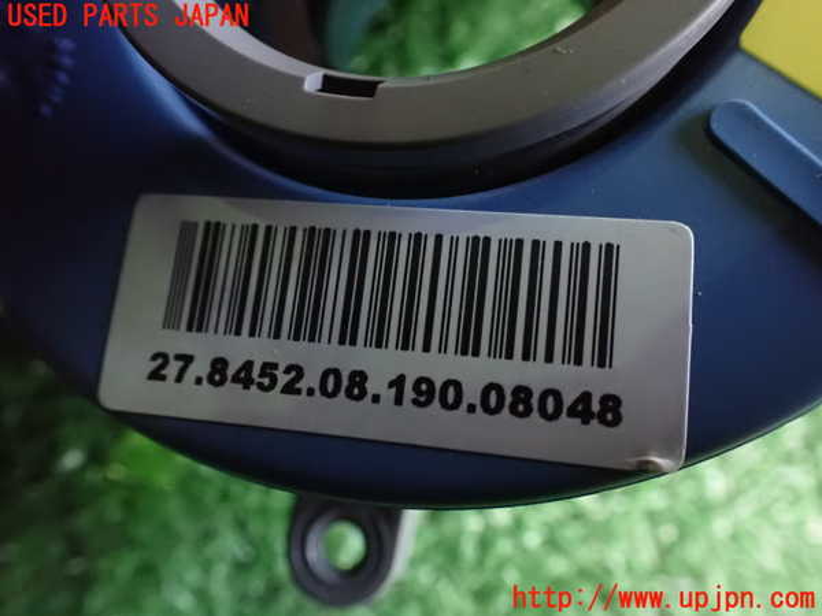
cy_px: 308
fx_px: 712
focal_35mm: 30
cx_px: 411
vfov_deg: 46.8
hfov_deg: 60.0
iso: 1600
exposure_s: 1/25
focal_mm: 5.4
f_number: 2.3
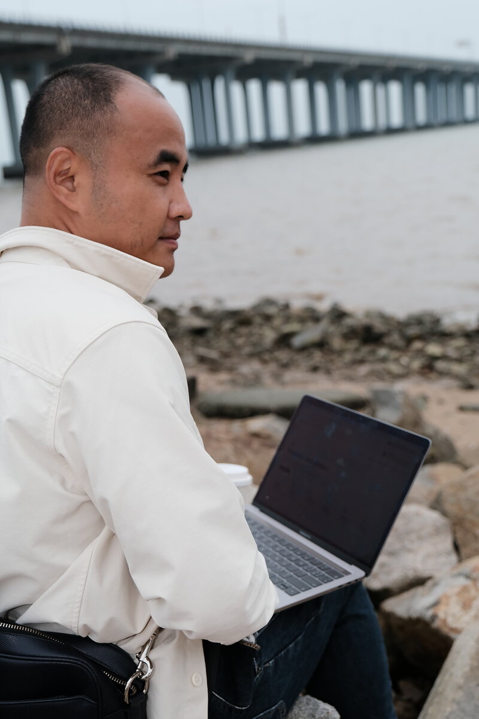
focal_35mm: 44
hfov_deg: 30.5
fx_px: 878
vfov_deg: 44.5
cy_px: 360
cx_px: 240
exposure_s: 1/2900
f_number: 2.8
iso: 400
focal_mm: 29.2
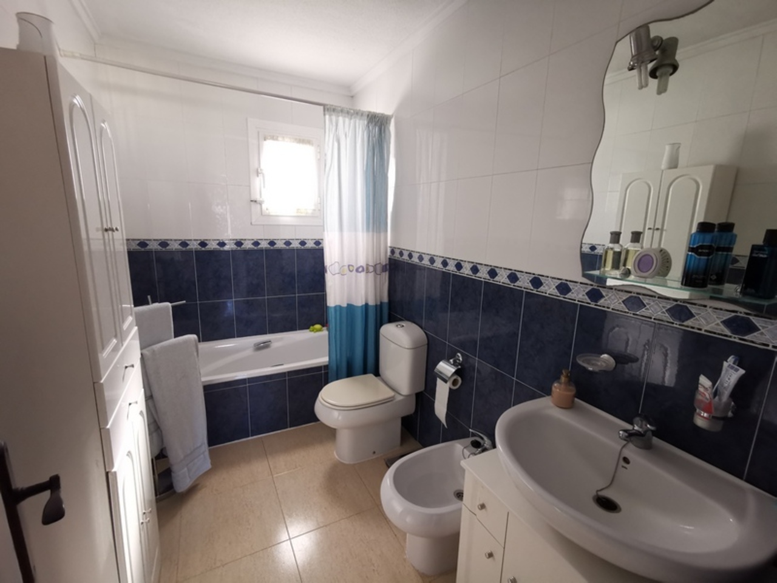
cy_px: 292
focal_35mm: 16
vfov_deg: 78.1
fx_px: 359
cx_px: 388
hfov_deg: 94.5
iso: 400
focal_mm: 2.35
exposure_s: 1/50
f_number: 2.2
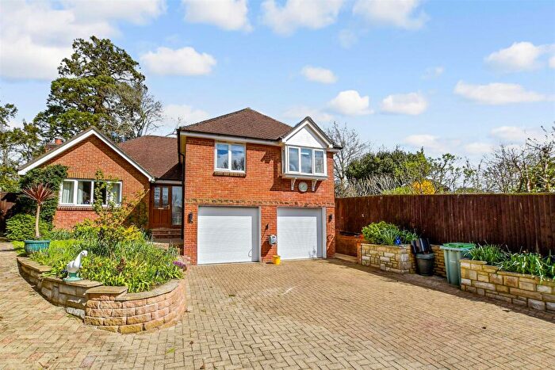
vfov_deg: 77.4
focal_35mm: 15
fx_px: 231
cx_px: 278
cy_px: 185
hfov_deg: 100.4
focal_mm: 10
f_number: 8
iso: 160
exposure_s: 1/640
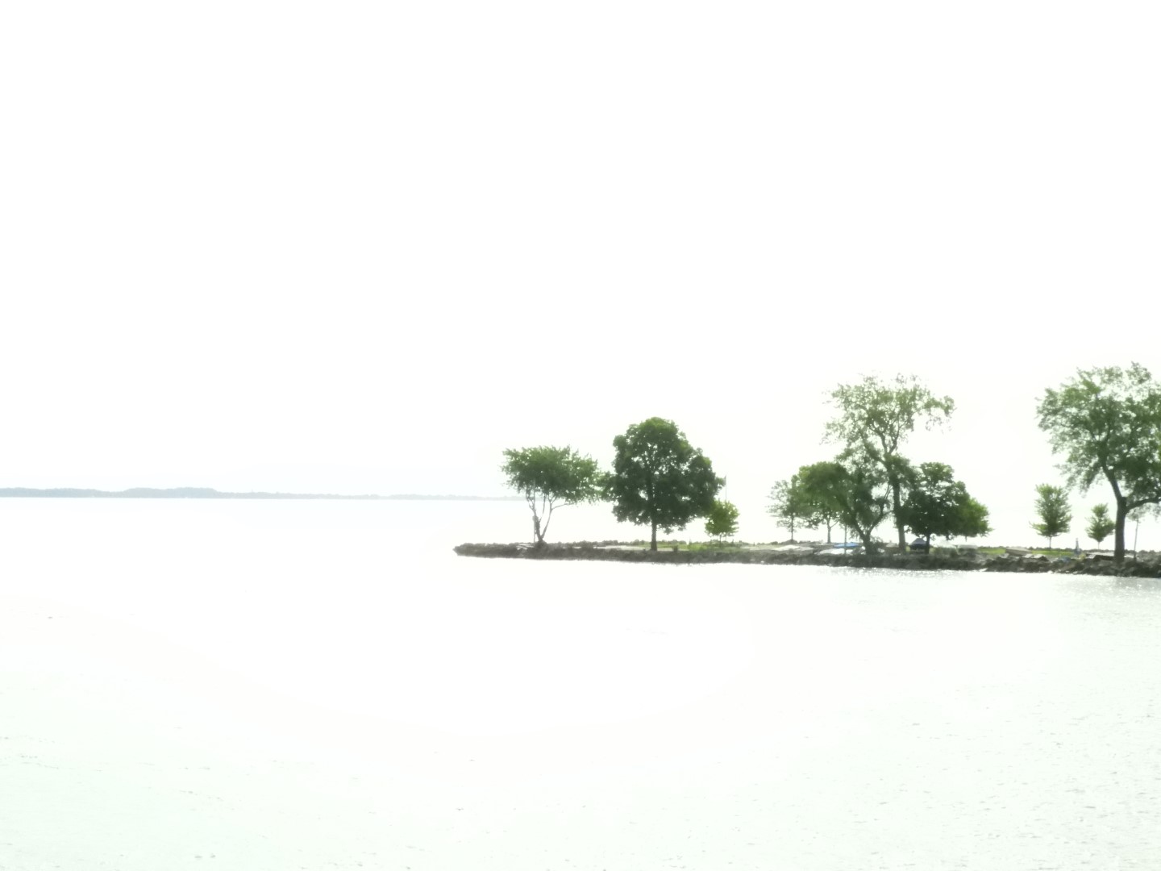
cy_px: 436
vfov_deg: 18.4
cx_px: 580
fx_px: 2683
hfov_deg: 24.4
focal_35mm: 80
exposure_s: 1/3200
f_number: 8
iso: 1600
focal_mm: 14.3
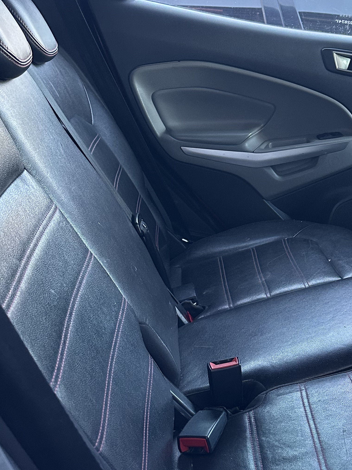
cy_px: 192
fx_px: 651
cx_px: 302
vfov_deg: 39.5
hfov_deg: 29.3
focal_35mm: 48
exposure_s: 1/60
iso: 400
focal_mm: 6.86
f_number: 1.78
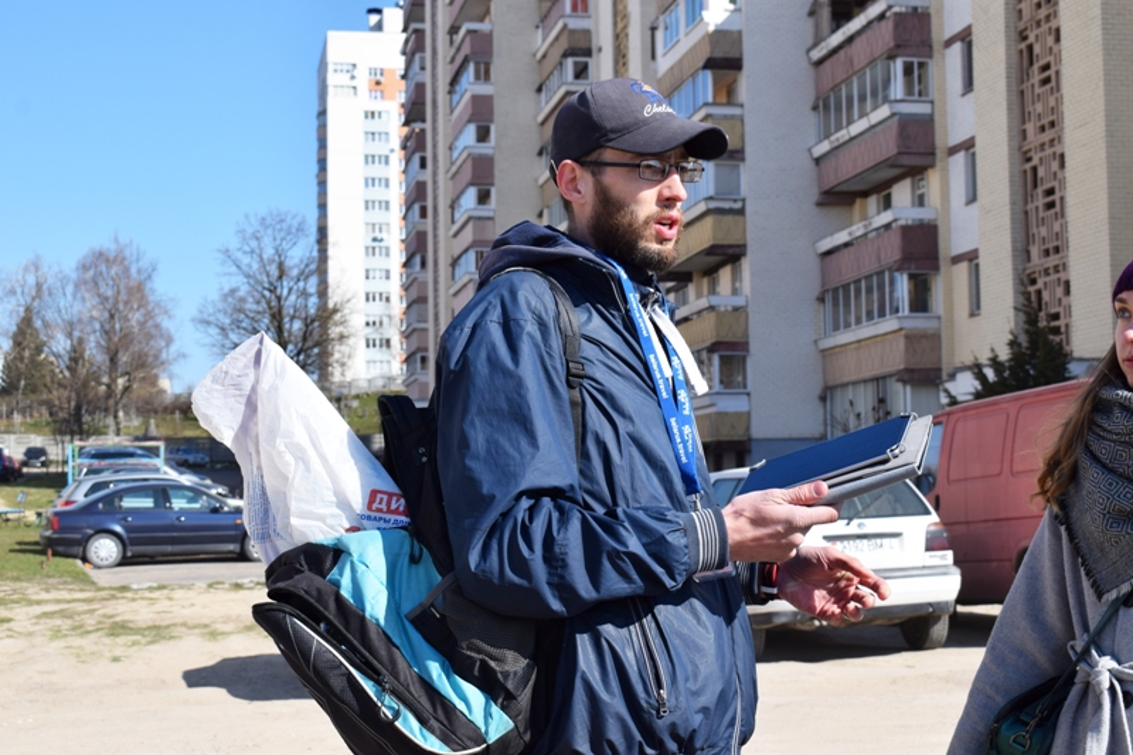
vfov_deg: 22.6
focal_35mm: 60
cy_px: 378
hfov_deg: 33.4
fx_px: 1888
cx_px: 566
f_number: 10
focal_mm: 40
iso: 200
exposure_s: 1/400
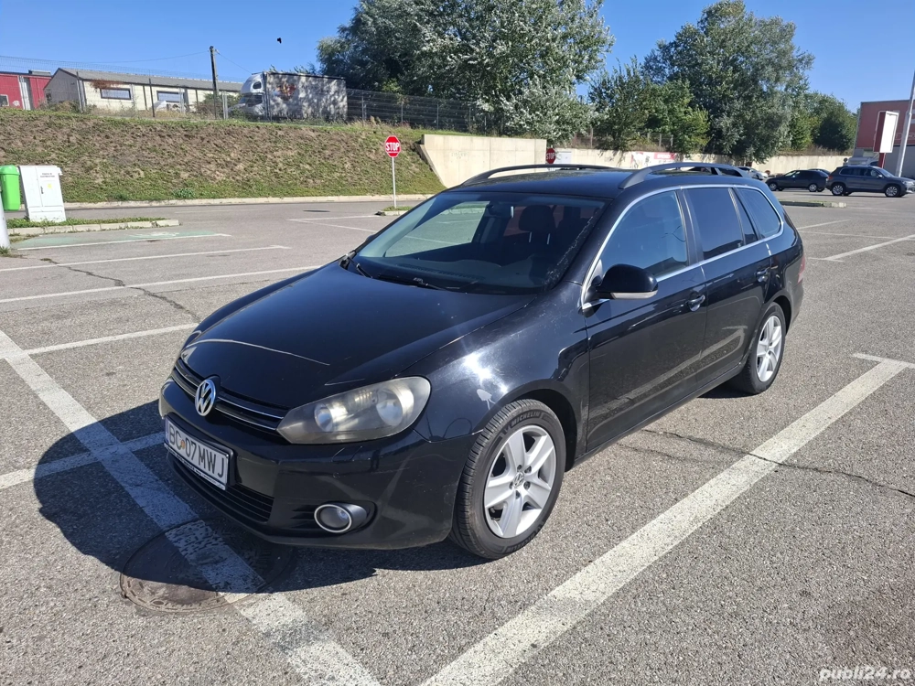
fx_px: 608
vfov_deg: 58.9
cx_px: 458
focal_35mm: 23
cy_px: 343
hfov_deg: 73.9
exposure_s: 1/1698
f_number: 1.8
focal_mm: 5.54
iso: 50
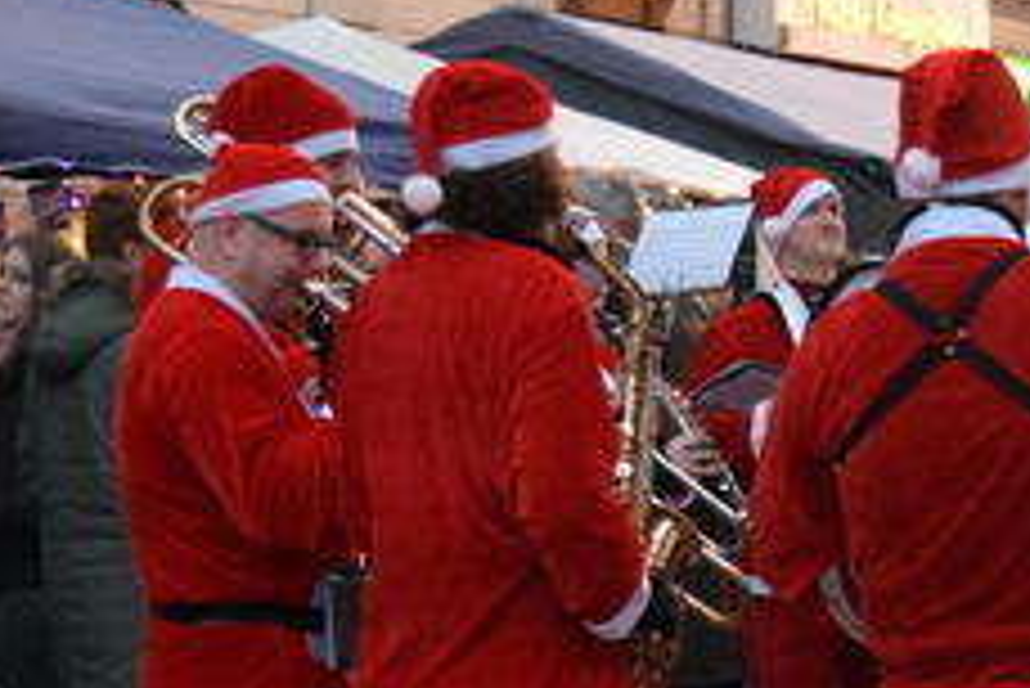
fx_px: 2920
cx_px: 1264
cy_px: 621
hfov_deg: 18.8
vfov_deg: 13.3
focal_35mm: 102
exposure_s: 1/80
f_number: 4
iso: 3200
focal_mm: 26
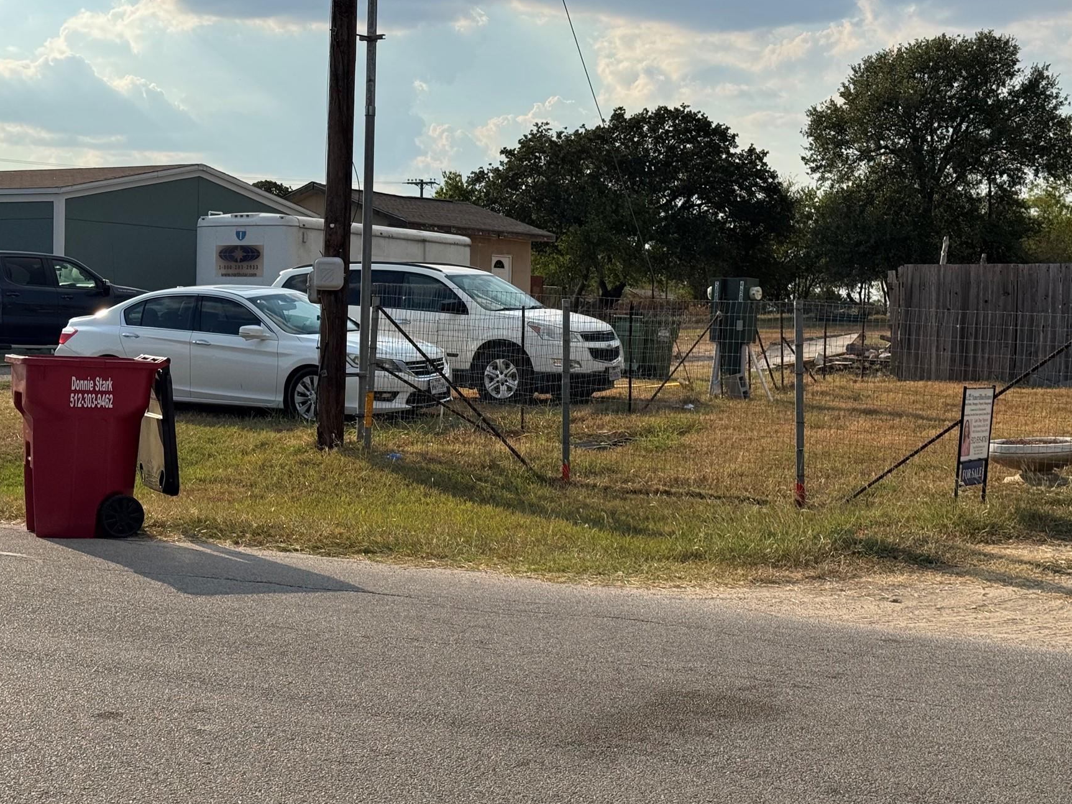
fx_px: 1765
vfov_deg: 25.6
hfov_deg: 33.7
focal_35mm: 57
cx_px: 471
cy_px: 364
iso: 64
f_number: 1.78
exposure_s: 1/5848
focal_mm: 6.76
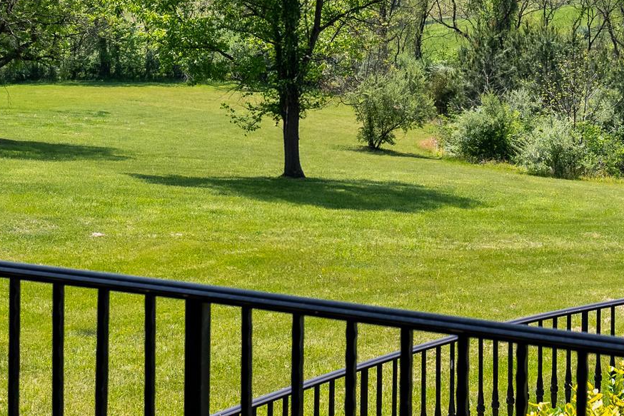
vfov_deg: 16.1
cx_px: 402
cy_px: -57
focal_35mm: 82
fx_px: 1421
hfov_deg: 24.7
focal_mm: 35
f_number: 6.3
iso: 200
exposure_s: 1/800
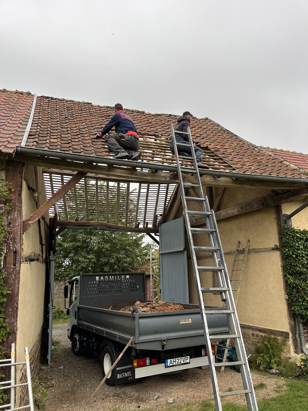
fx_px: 308
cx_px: 154
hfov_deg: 53.1
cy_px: 206
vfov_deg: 67.3
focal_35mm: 26
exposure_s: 1/290
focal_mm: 5.1
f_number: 1.6
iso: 40
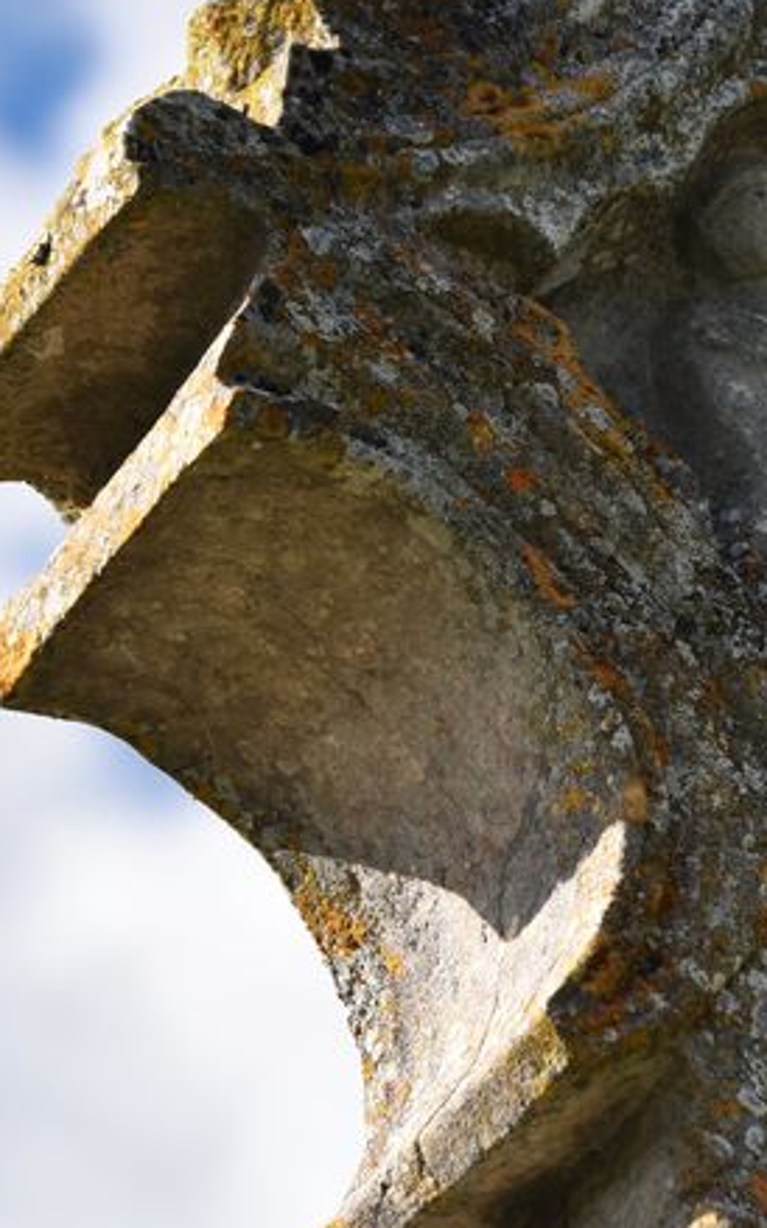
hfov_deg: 4.0
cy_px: 492
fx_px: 11014
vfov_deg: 6.4
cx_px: 817
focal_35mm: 329
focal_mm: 90
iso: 200
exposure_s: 1/800
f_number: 7.1
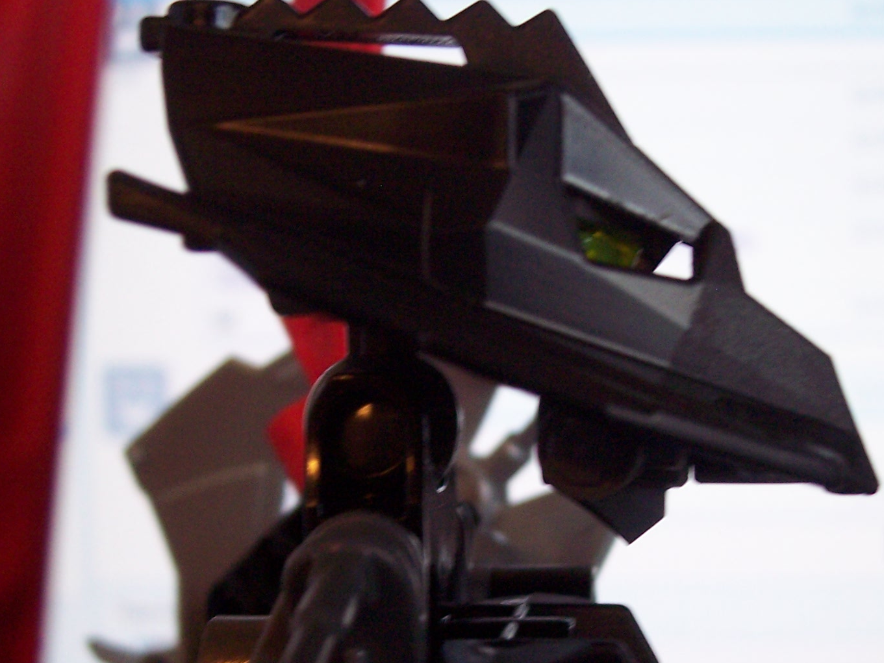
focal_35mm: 66
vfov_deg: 22.2
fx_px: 1686
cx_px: 513
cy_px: 434
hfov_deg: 29.3
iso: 200
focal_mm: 8
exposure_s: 1/30
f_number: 3.4
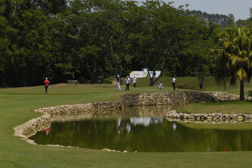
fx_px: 841
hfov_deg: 17.0
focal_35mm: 120
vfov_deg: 11.5
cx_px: 126
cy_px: 84
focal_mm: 80
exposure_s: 1/320
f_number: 8
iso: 200
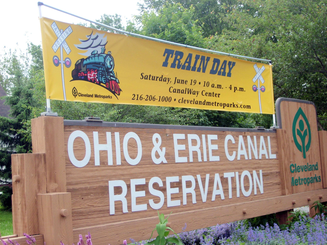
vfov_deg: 27.5
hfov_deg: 36.2
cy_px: 122
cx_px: 164
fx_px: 501
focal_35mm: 53
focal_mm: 8.9
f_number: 3.4
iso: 50
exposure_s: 1/384
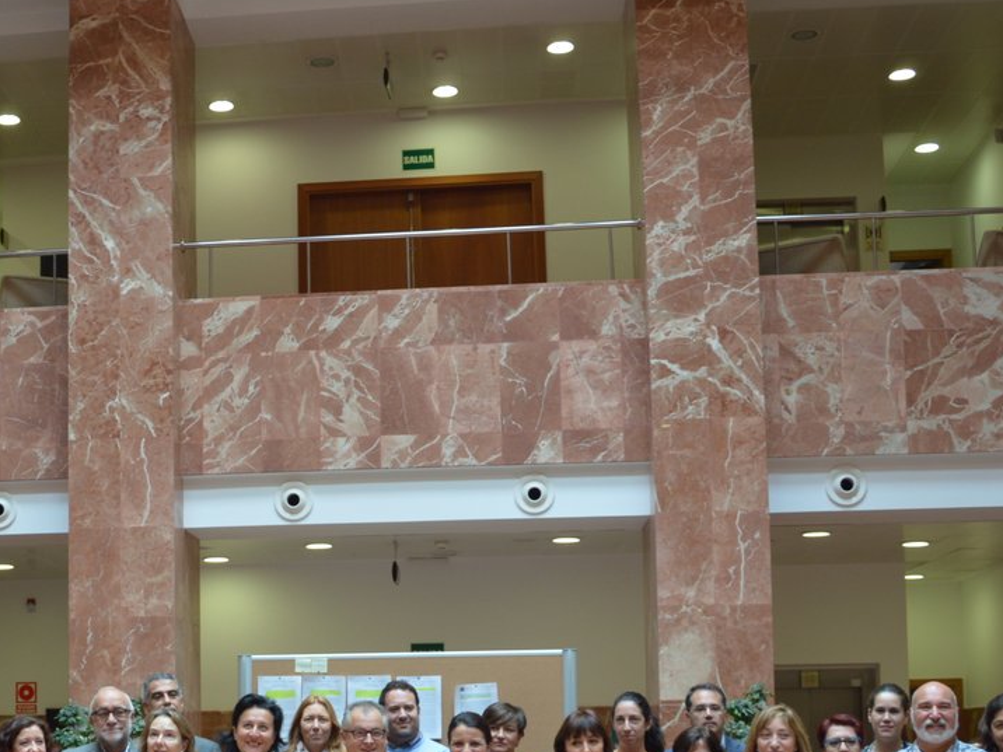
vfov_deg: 24.6
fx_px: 1681
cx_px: 199
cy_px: 665
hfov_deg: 32.3
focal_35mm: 58
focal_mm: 18
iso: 220
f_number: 3.5
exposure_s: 1/30
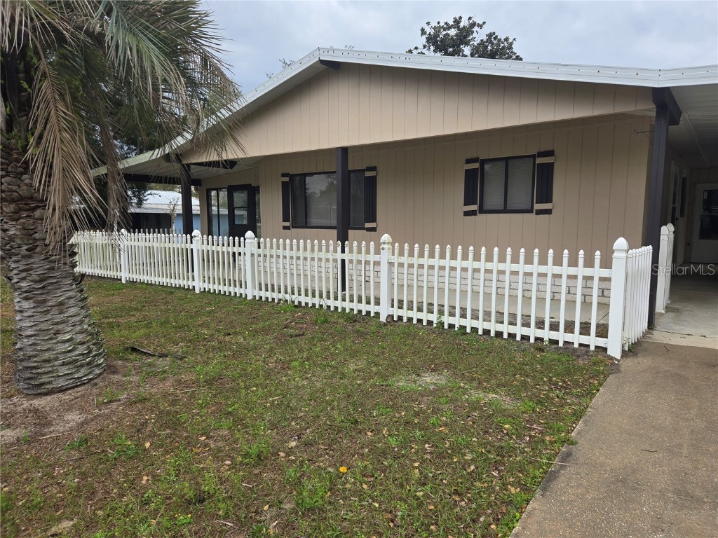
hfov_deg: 73.9
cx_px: 359
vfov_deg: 58.9
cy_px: 269
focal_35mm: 23
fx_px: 477
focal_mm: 5.4
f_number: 1.8
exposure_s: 1/767
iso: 25
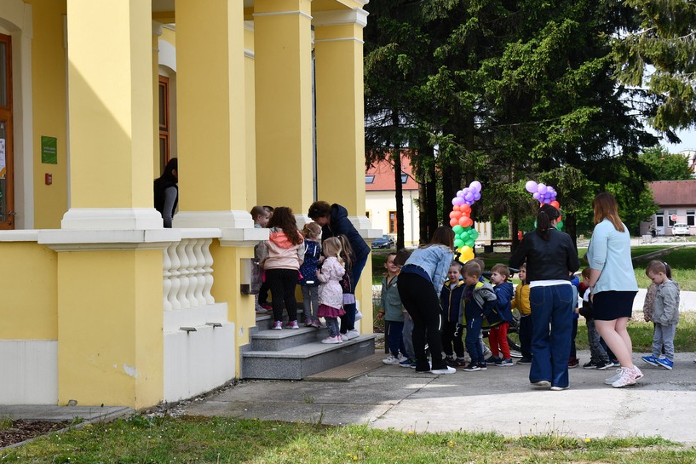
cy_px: 184
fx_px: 1624
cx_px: 270
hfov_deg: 24.1
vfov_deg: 16.3
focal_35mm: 84
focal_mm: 45
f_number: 7.1
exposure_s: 1/250
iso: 100
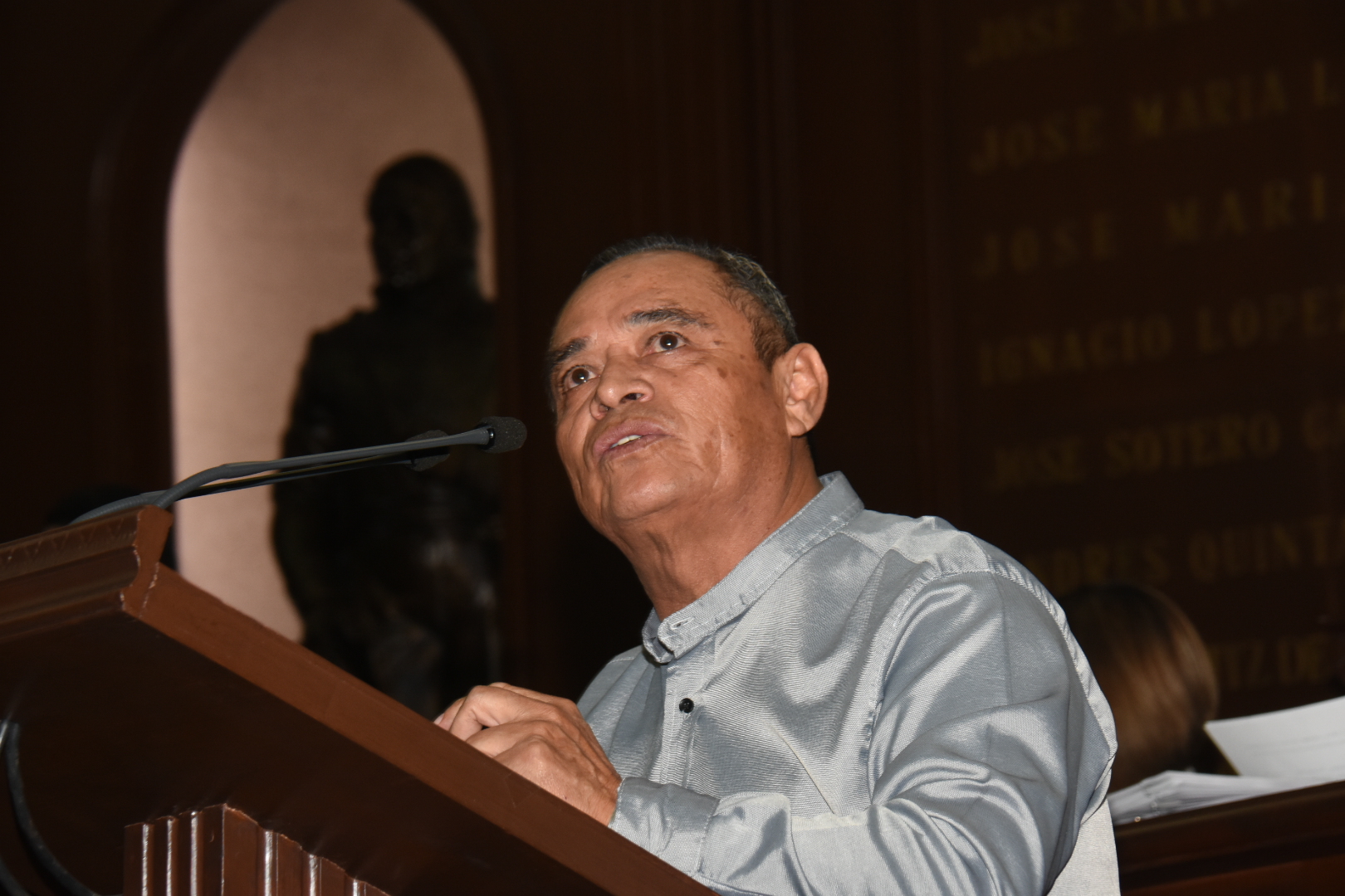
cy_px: 448
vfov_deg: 8.2
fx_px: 6276
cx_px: 672
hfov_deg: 12.2
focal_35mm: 168
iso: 800
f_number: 8
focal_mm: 112
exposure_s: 1/60
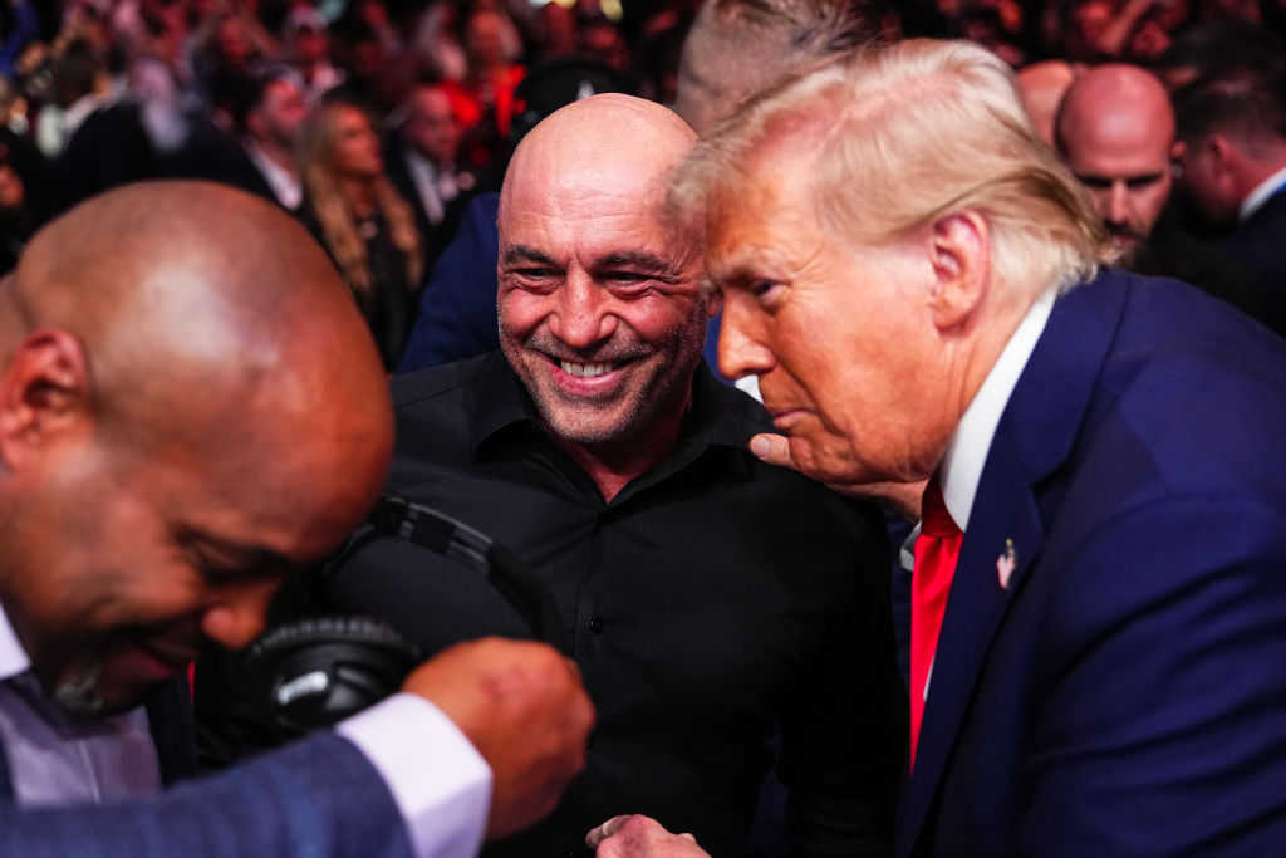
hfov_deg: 40.3
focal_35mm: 49
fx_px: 1751
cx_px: 643
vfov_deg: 27.5
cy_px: 429
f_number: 2.8
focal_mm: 49
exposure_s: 1/640
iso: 3200
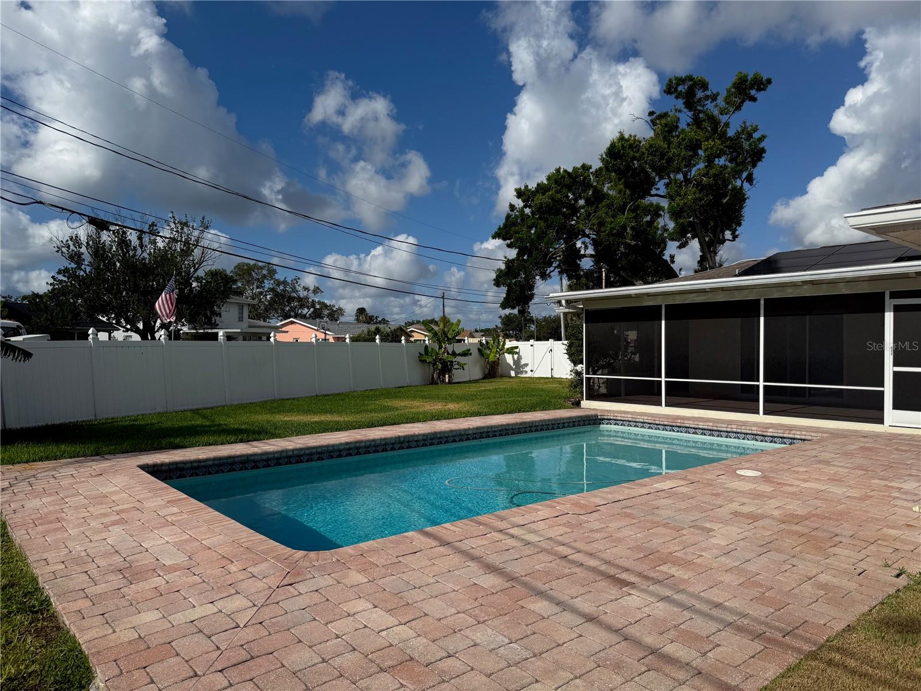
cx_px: 460
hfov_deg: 71.6
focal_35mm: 24
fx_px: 639
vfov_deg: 56.8
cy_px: 346
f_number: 1.78
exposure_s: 1/9091
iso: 80
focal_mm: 6.76
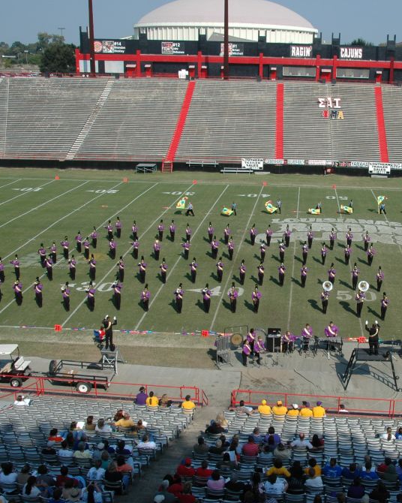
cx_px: 288
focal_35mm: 43
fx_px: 639
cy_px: 255
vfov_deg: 42.9
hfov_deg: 34.4
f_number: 10
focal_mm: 20
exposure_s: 1/400
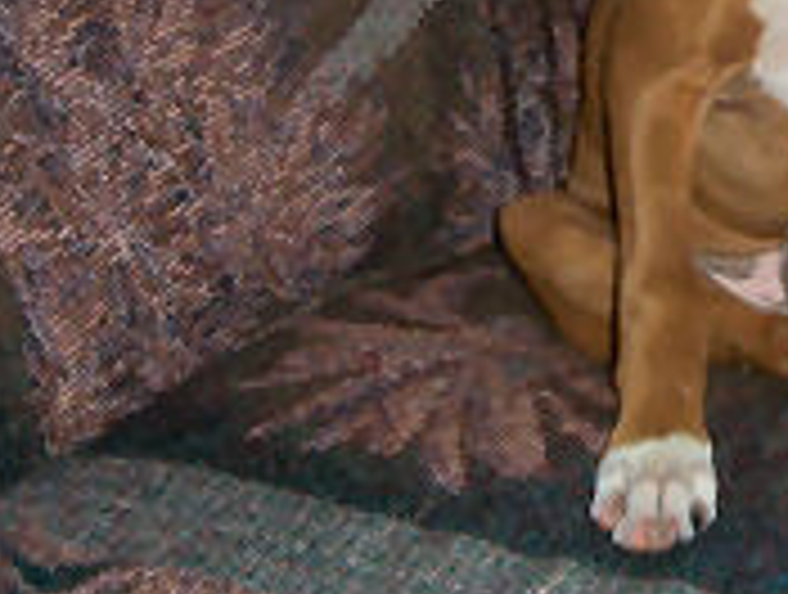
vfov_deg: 15.4
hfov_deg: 20.3
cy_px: -99
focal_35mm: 93
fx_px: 2121
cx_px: 815
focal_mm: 5.6
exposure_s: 1/60
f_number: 2.7
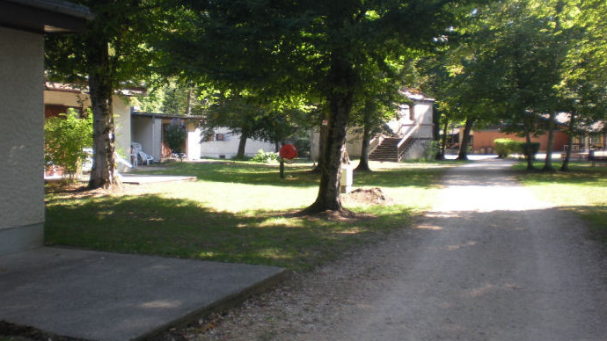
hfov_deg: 48.4
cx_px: 305
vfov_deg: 28.3
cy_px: 152
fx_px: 676
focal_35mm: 42
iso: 64
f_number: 3.1
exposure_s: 1/96.5
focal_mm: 6.3
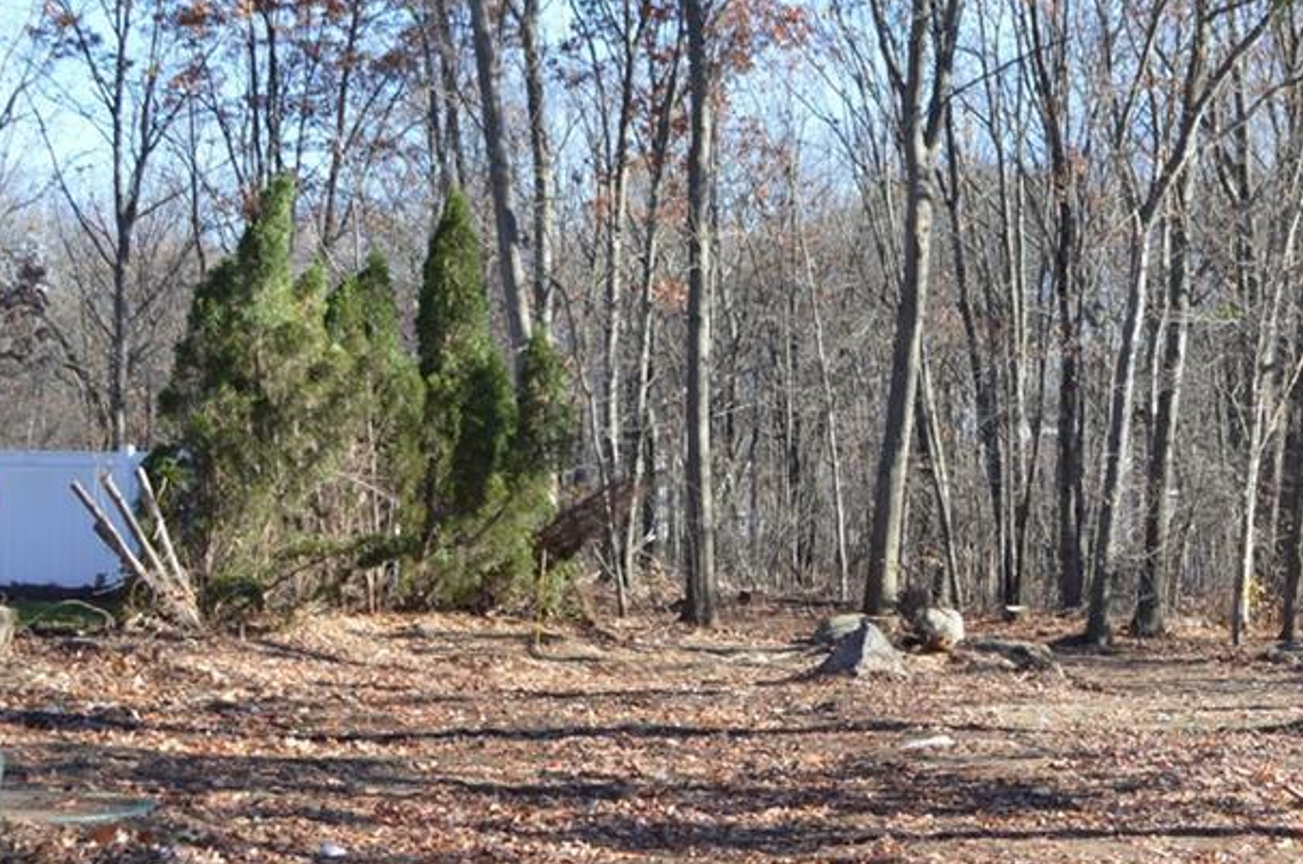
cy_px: 550
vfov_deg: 19.1
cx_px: 1077
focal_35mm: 71
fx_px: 2566
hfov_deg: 27.8
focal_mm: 28
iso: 180
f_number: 5.6
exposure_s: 1/125
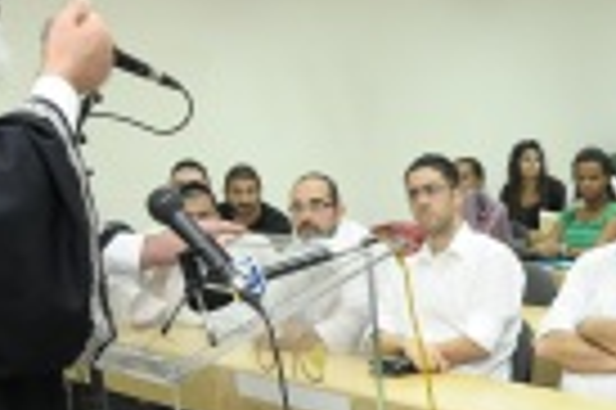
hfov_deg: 26.8
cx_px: 477
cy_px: 198
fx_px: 1273
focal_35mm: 74
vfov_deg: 18.3
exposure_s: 1/50
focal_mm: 17
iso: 1000
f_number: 5
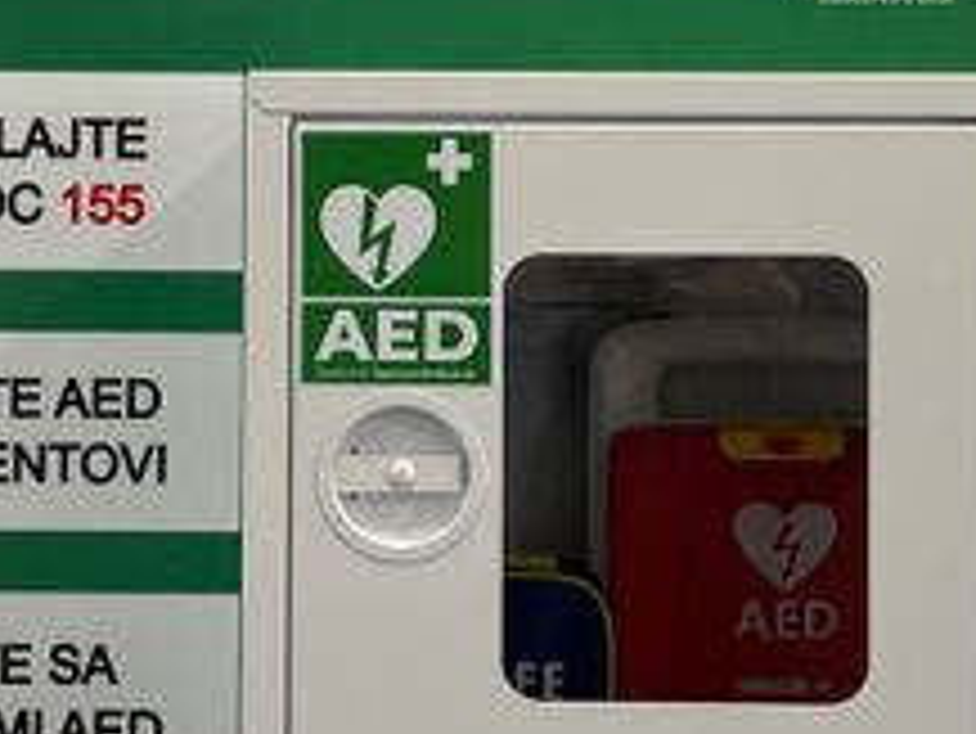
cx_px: 436
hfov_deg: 21.5
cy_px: 279
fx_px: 2567
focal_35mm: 91
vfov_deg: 16.2
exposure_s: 1/100
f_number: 1.6
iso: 125
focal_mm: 4.2
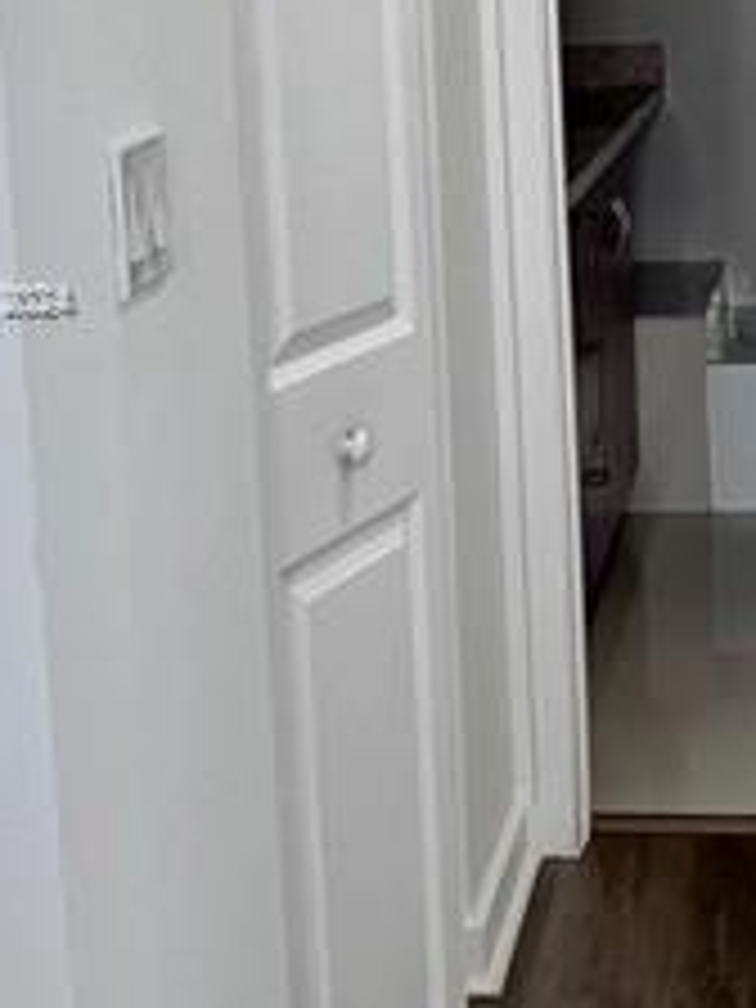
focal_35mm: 80
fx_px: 2330
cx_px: 634
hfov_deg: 18.2
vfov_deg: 24.2
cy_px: 302
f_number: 1.8
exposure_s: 1/60
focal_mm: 3.99
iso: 64
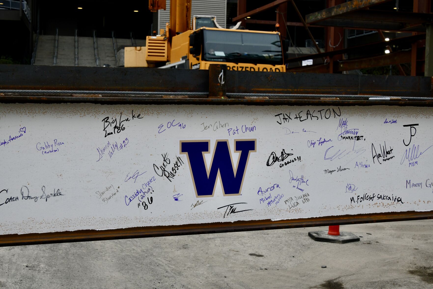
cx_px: 216
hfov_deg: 34.5
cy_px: 144
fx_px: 697
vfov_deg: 23.4
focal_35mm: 58
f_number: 16
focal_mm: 58
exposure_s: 1/640
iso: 1250
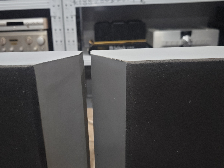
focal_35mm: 39
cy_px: 98
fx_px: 252
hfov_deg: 47.7
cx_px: 93
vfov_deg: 36.7
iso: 223
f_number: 1.75
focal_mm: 8.67
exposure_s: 1/50
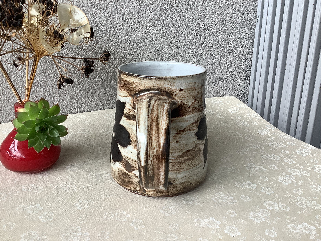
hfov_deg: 58.4
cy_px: 120
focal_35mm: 31
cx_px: 160
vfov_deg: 45.4
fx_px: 287
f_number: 2.4
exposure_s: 1/120
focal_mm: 3.3
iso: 50
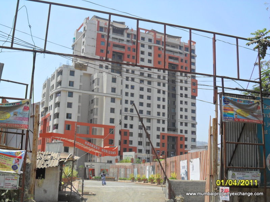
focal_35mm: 44
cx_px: 135
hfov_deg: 42.9
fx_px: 343
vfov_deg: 32.9
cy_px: 101
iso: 100
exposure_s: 1/500
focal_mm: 7.8
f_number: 4.5
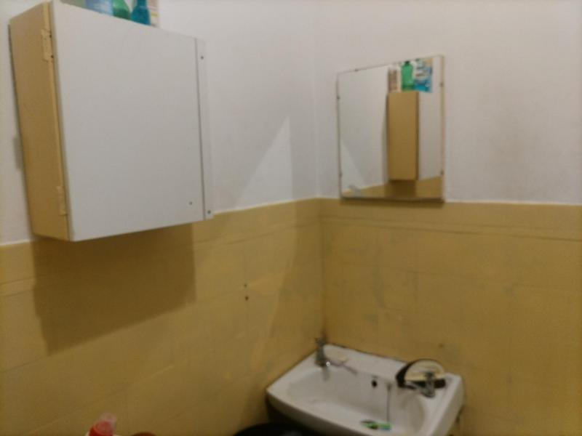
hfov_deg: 67.3
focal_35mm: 26
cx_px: 291
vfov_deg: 53.1
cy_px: 218
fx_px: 437
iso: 1028
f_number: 1.8
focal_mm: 4.7
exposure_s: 1/33.3
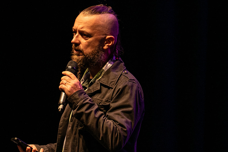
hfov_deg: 4.4
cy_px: 73
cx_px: 62
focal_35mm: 468
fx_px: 2966
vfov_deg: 2.9
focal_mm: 267
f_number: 5.6
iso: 3200
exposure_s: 1/125
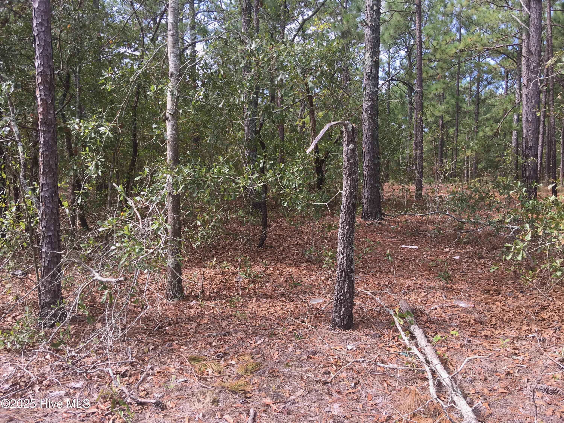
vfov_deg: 48.2
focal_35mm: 29
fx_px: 472
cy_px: 212
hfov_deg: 61.7
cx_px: 282
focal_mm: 4.15
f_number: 2.2
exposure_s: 1/349
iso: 25
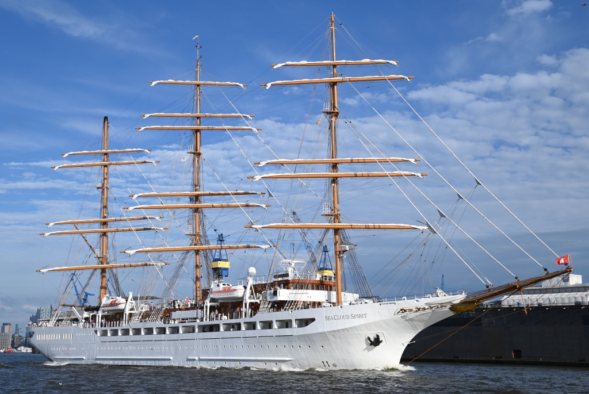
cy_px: 197
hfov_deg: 42.7
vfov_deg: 29.3
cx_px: 294
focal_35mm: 46
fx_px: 753
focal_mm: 46
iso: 100
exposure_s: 1/320
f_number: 8
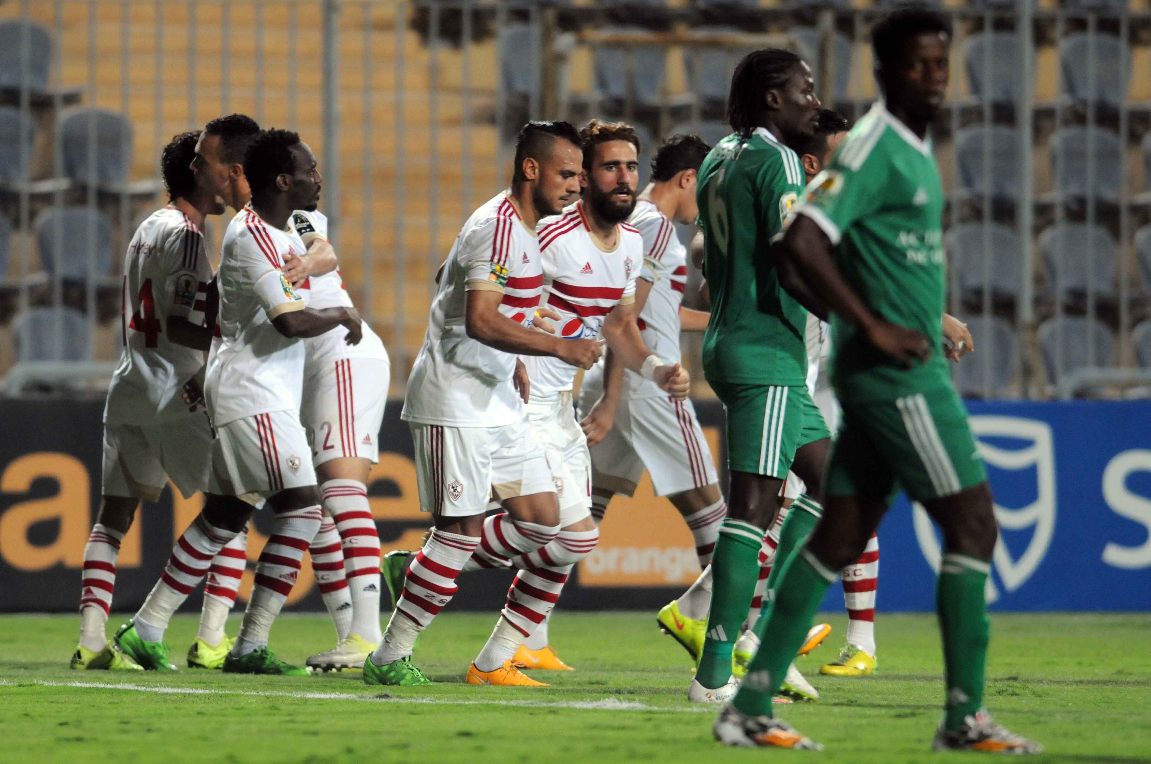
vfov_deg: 3.0
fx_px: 14370
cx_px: 576
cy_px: 382
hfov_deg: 4.6
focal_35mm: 450
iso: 1250
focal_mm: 300
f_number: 2.8
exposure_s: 1/500
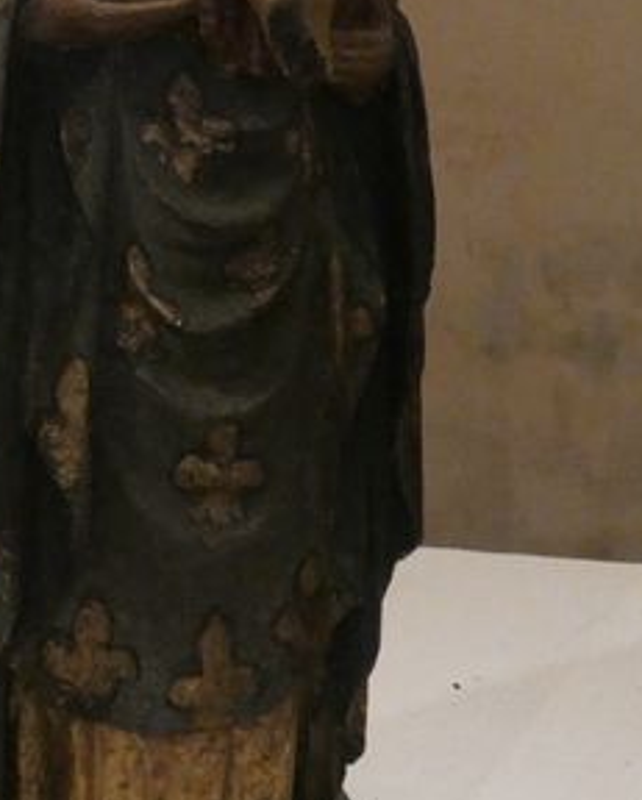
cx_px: 154
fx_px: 2134
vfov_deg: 20.9
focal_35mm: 90
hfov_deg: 17.0
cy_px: 103
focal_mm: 6.8
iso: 1000
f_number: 3.5
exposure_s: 1/80
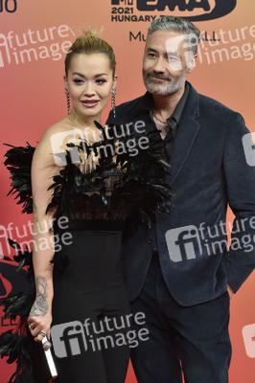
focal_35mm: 102
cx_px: 128
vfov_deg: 20.0
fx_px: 1086
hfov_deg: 13.4
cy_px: 192
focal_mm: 102
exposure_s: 1/200
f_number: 5.6
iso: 2000
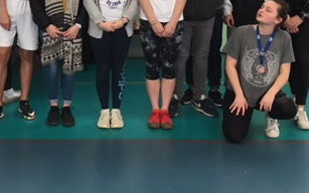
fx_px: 539
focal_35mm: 64
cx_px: 87
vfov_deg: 19.7
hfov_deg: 31.5
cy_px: -1
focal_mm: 4.15
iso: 40
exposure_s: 1/33
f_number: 2.2
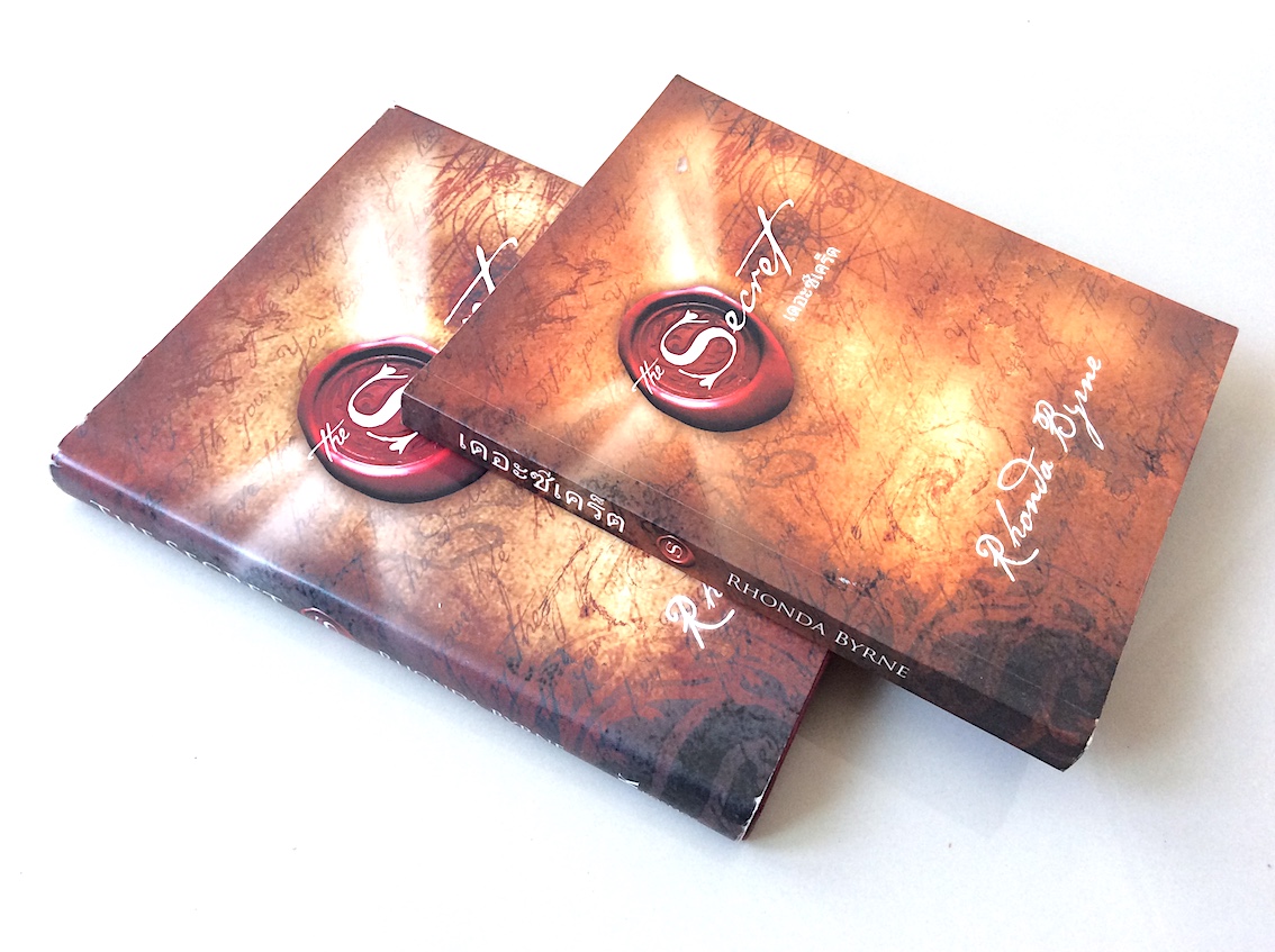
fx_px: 1177
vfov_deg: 44.1
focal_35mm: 32
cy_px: 476
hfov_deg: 56.9
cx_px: 638
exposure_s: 1/100
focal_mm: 3.3
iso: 64
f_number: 2.4
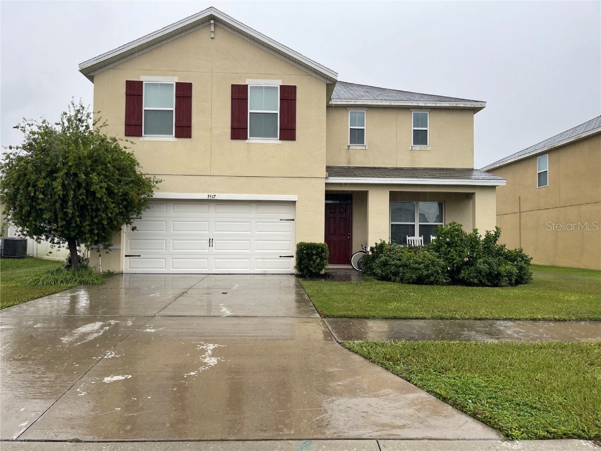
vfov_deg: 53.1
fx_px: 451
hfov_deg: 67.3
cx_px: 300
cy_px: 226
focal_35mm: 26
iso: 40
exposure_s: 1/121
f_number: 1.6
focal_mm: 5.1
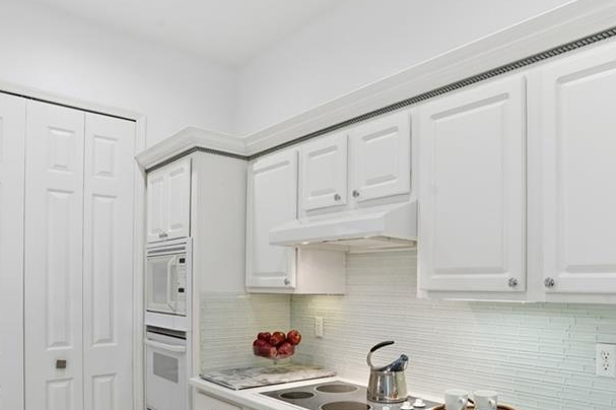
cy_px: 290
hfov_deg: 66.5
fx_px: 462
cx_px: 383
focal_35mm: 27
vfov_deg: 46.7
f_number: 9
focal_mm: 16
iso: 200
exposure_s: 1/80
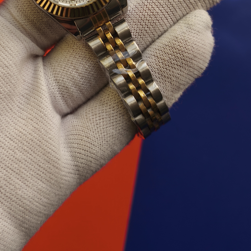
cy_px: 16
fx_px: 459
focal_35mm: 56
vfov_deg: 29.1
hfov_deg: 30.3
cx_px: 79
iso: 80
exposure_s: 1/265
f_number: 1.7
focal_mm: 5.35
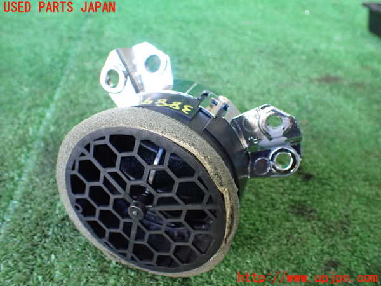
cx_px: 190
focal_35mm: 30
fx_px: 330
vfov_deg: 46.8
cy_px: 143
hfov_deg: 60.0
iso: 800
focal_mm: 5.4
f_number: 2.3
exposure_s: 1/80
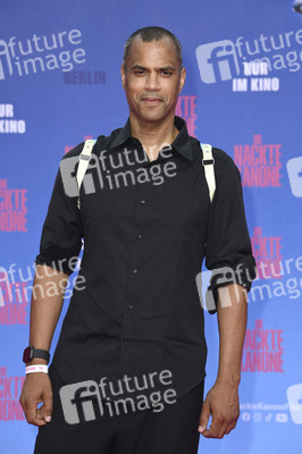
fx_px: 1412
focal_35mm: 112
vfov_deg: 18.3
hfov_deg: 12.2
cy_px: 227
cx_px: 151
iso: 250
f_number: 6.3
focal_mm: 112
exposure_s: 1/250
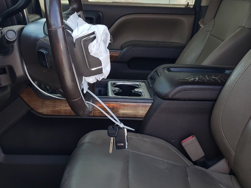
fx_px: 428
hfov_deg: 32.7
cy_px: 96
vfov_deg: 24.8
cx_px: 121
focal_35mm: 59
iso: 50
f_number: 1.5
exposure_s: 1/400
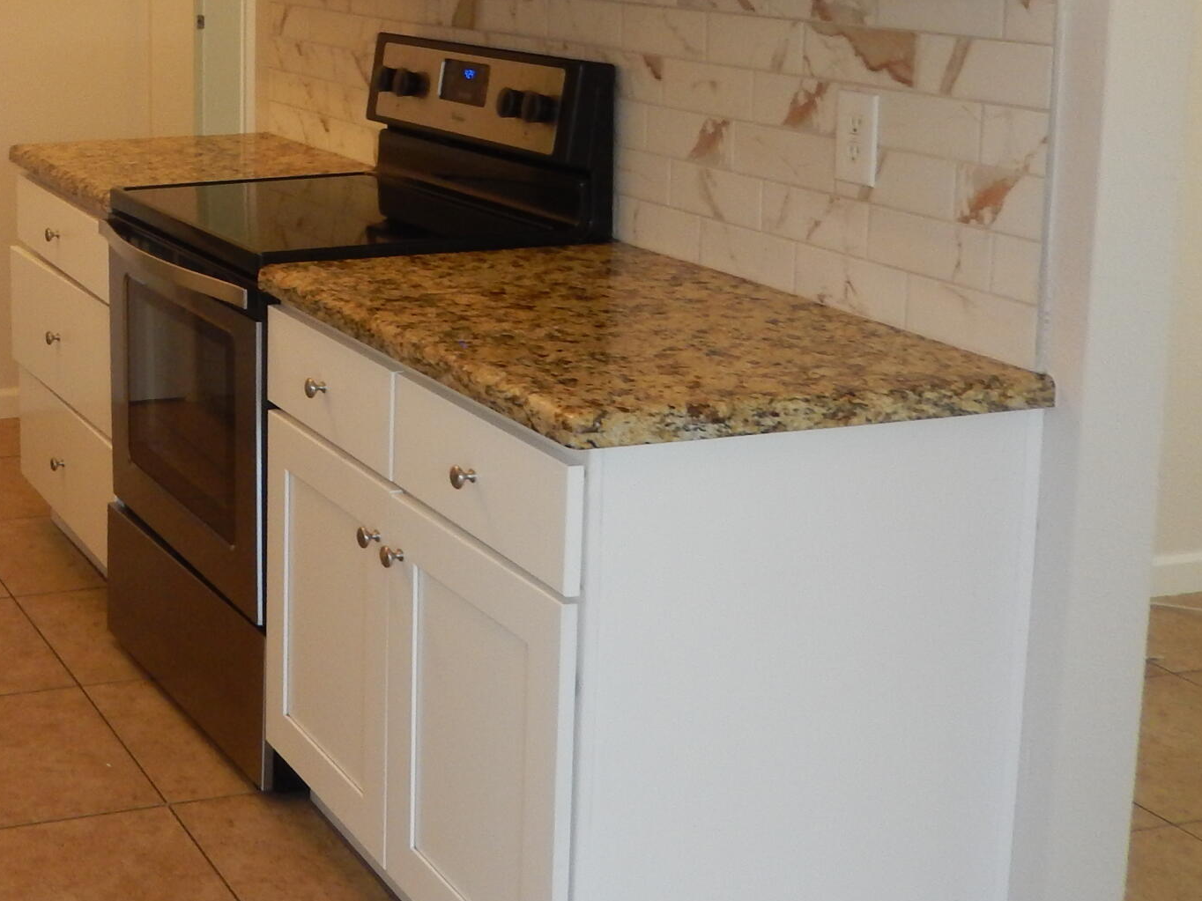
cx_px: 4
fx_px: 1910
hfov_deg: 32.2
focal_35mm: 55
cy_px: 179
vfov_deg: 26.1
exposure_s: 1/30
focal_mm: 4.5
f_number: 3.4
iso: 200
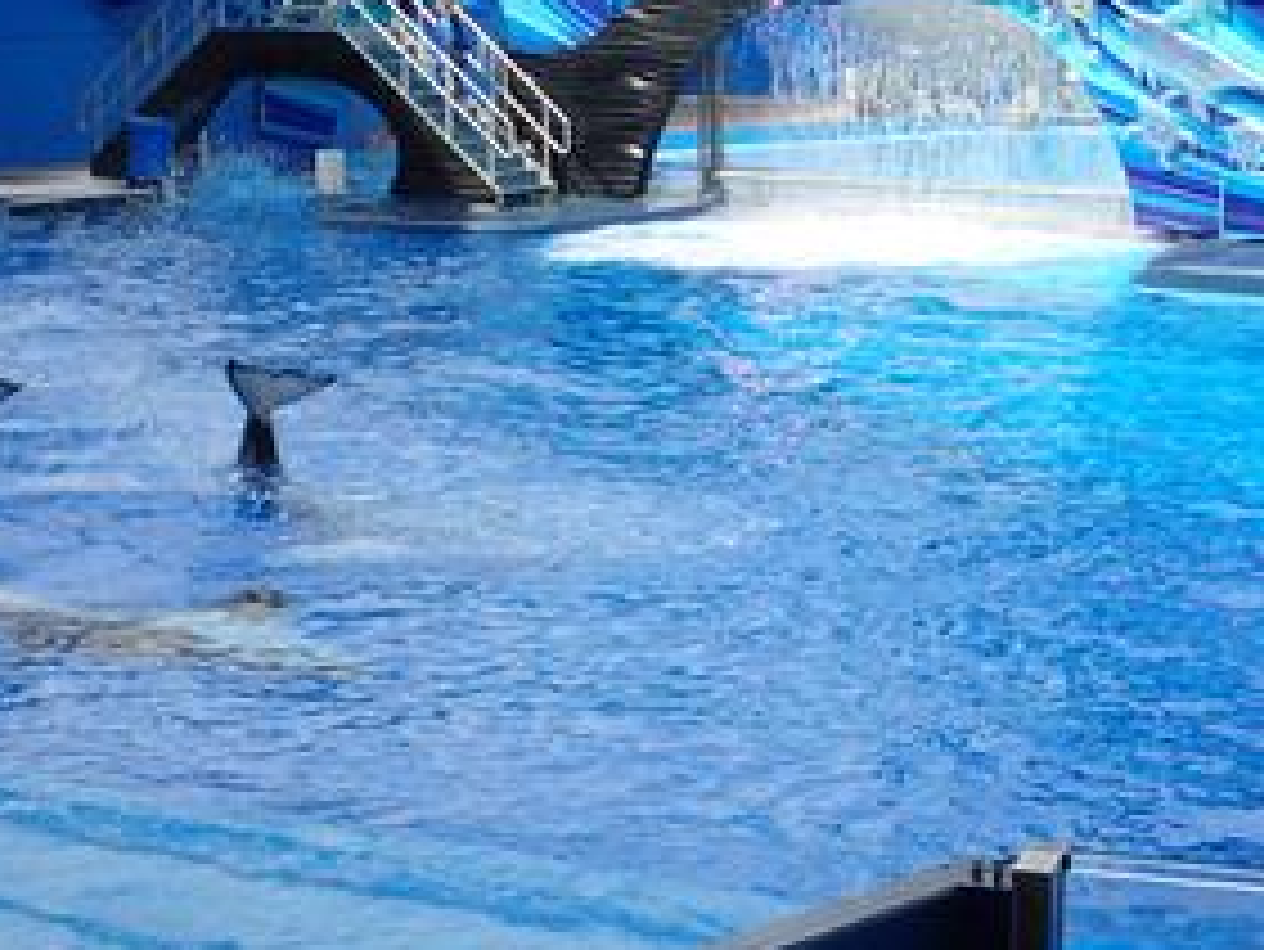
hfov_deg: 22.8
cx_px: 342
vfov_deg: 17.3
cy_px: 720
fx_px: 3105
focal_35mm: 85
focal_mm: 9.6
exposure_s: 1/800
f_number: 4.5
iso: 200
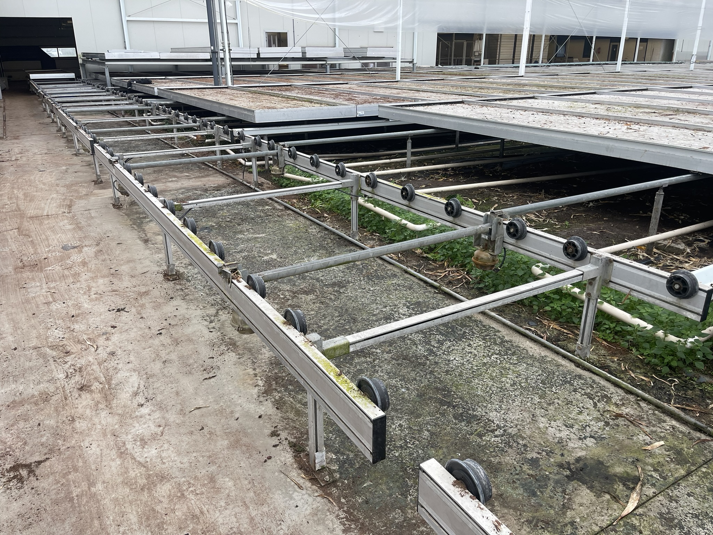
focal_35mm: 25
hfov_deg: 69.4
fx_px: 515
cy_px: 268
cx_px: 356
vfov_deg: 54.9
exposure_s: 1/121
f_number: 1.6
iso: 50
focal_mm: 5.1
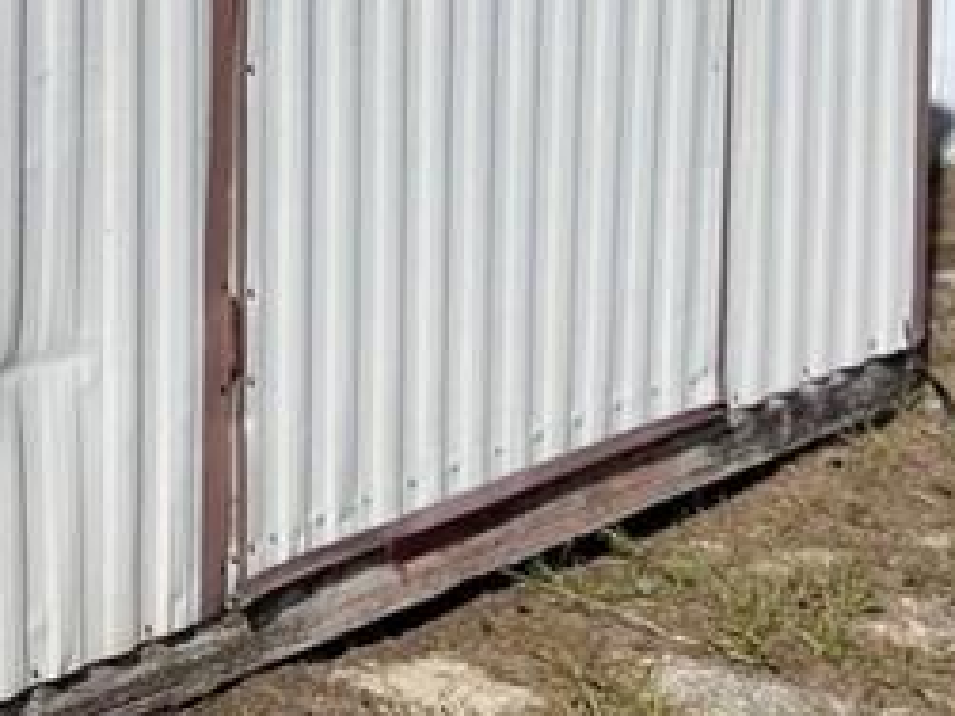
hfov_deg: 16.5
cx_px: -573
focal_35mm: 106
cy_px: -198
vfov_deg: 13.5
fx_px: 2923
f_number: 1.6
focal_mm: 5.1
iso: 50
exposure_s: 1/13514
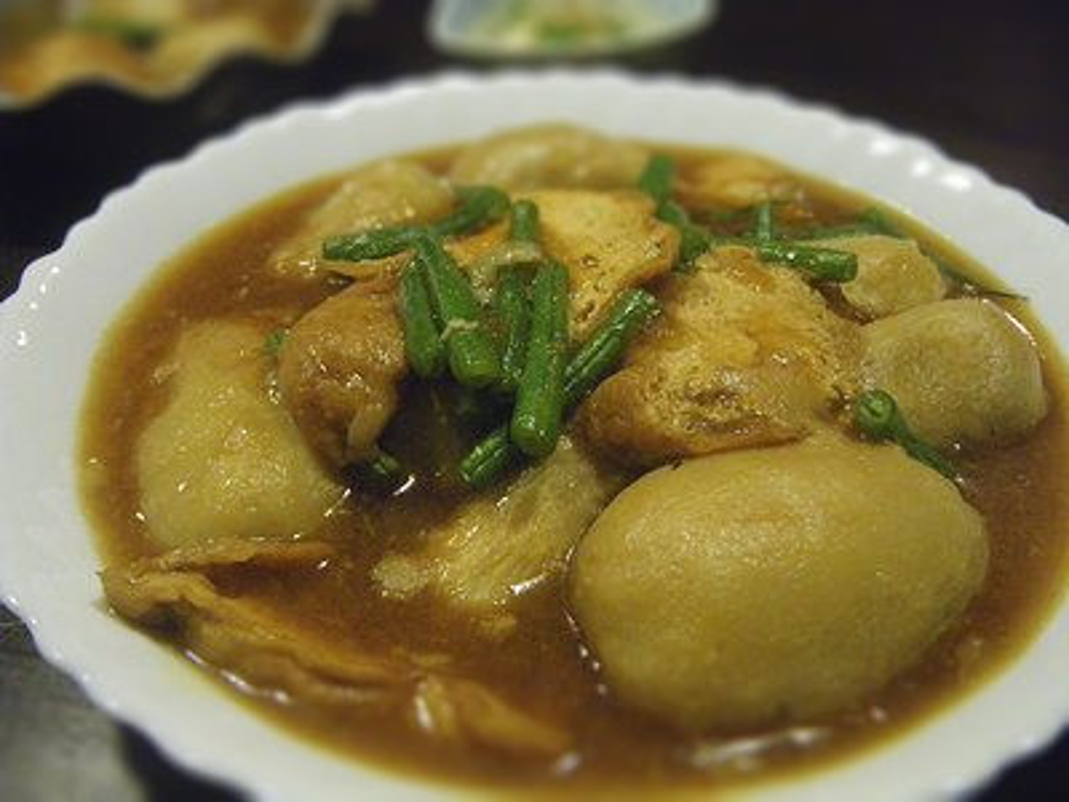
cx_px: 534
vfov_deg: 41.8
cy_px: 401
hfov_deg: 54.0
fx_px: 1050
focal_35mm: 34
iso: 800
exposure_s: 1/30
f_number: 3.8
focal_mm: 6.1
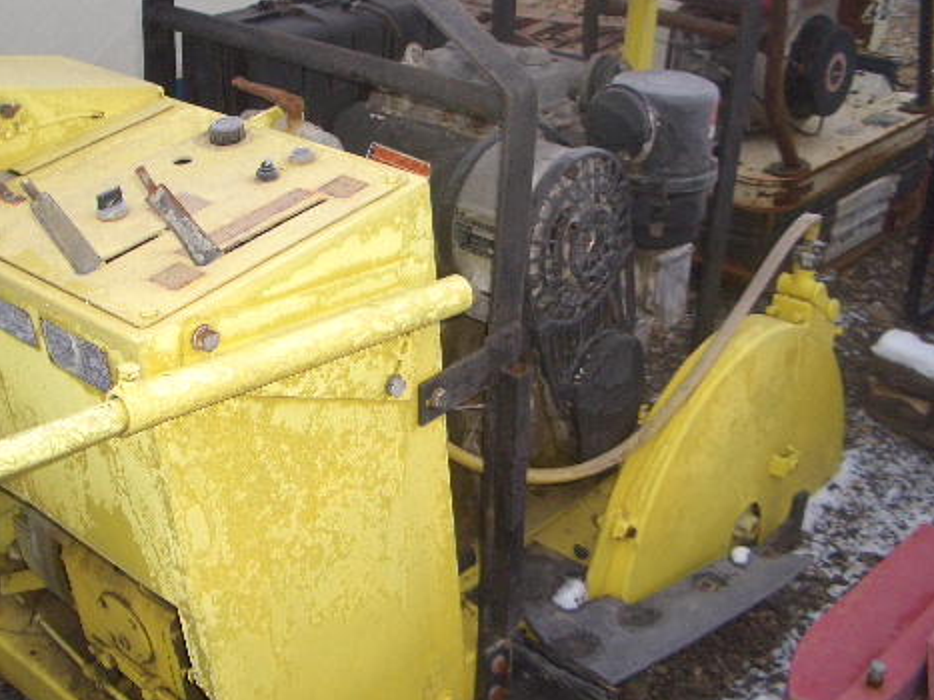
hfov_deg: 39.5
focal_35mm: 48
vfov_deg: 30.2
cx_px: 382
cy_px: 320
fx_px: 1295
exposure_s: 1/60
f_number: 2.6
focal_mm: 5.8
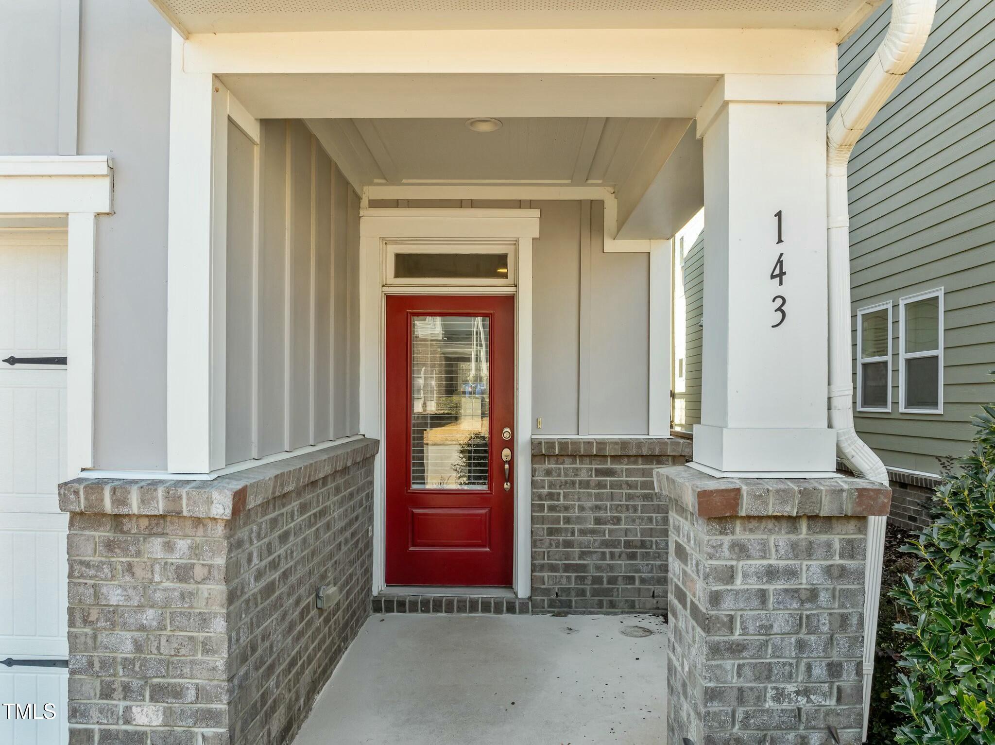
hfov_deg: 71.6
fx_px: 689
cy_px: 372
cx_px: 498
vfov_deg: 56.8
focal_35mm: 24
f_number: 2.8
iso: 120
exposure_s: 1/320
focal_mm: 12.29
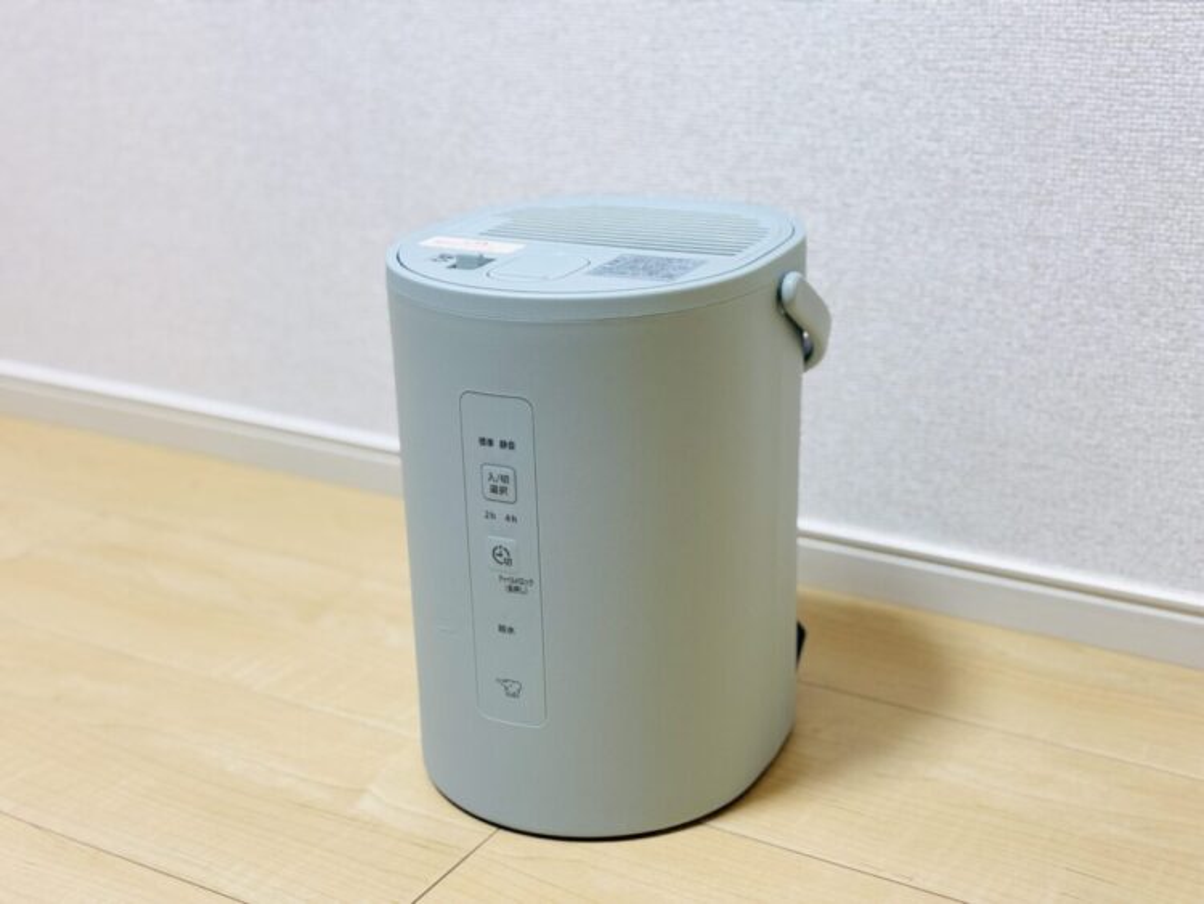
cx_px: 602
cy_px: 452
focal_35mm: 48
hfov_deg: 39.6
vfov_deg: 30.3
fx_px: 1670
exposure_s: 1/49
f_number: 1.78
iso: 100
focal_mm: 6.76
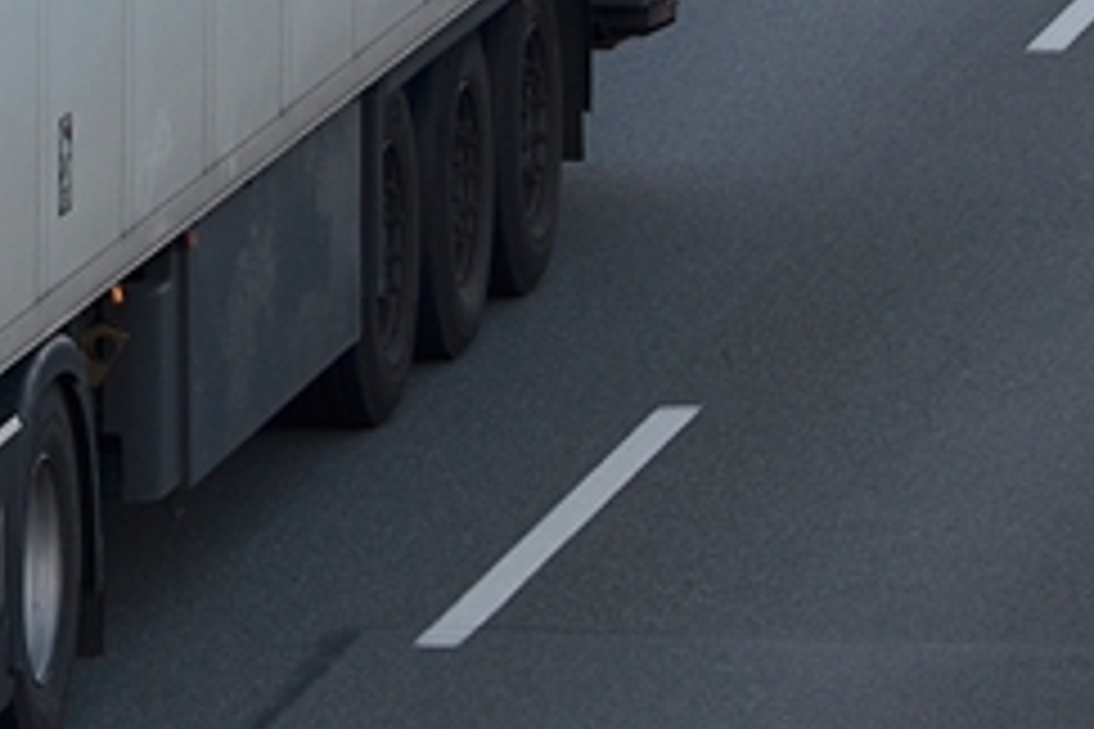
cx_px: -482
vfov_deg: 2.7
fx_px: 15699
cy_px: 0
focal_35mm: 517
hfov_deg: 4.0
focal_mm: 105
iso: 200
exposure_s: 1/800
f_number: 5.6
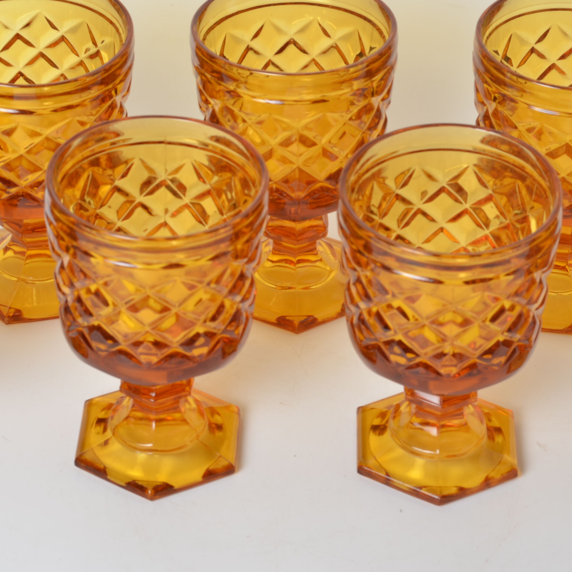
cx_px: 300
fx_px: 2318
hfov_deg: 14.1
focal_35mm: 124
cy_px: 236
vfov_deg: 14.1
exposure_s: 1/125
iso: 100
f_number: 11
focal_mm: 50
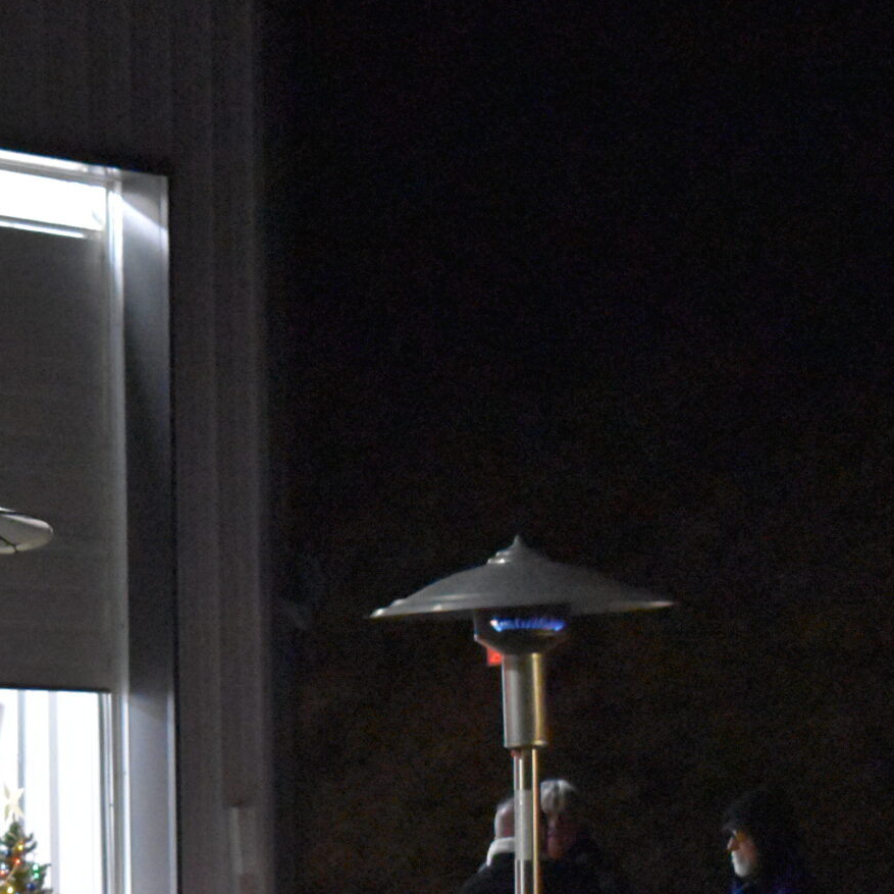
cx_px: -211
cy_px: 833
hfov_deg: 9.3
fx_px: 5435
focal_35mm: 186
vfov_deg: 9.4
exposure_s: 1/60
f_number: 5.6
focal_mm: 50
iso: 10000
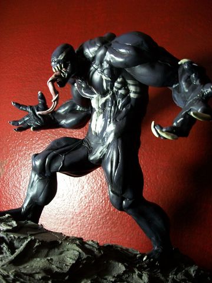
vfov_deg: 56.8
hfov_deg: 44.2
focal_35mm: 32
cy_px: 142
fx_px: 261
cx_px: 106
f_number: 2.9
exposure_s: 1/8
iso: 161
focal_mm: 5.7
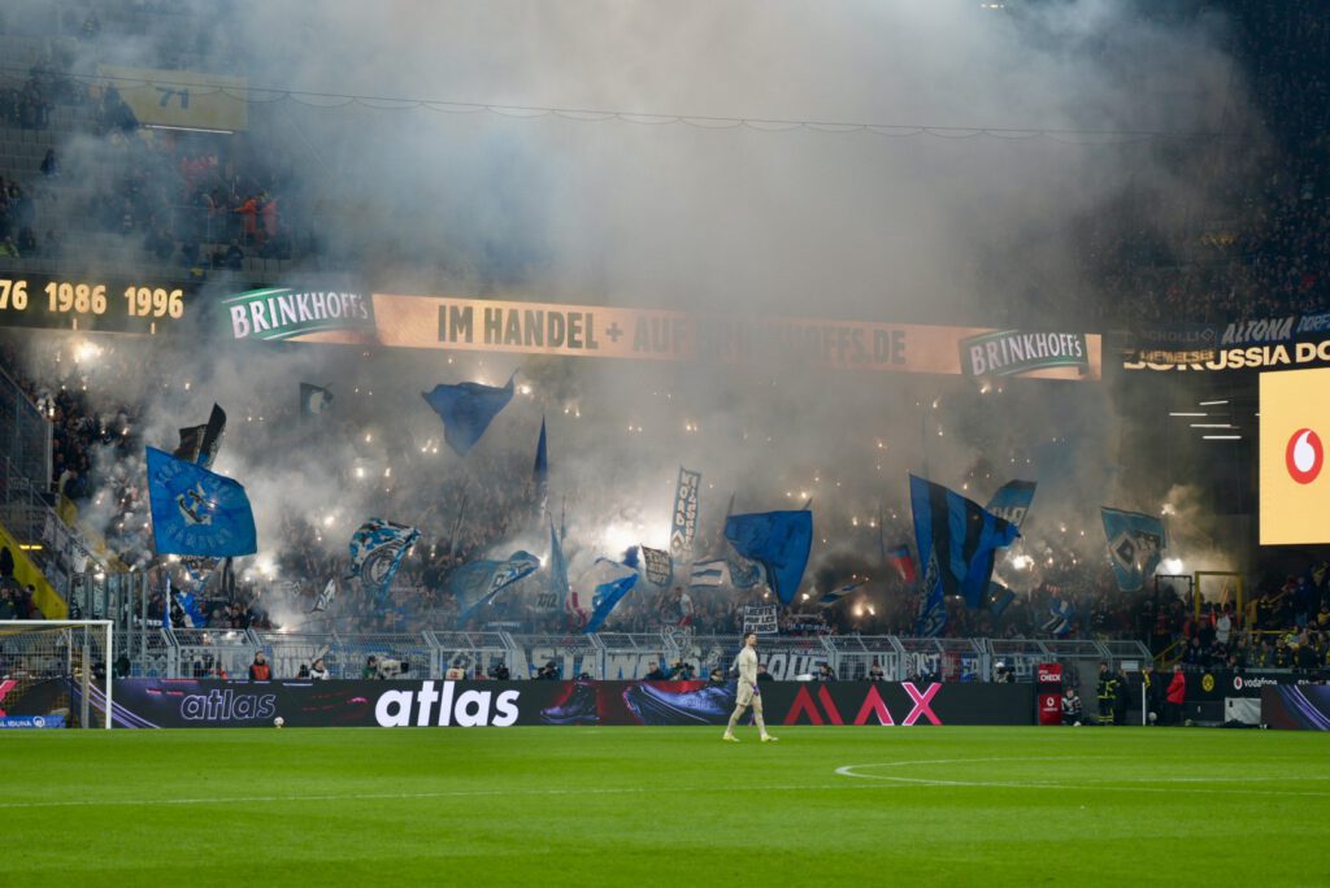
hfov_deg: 17.9
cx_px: 665
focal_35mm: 114
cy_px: 444
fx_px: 4214
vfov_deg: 12.0
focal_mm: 114
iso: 400
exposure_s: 1/160
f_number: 4.5
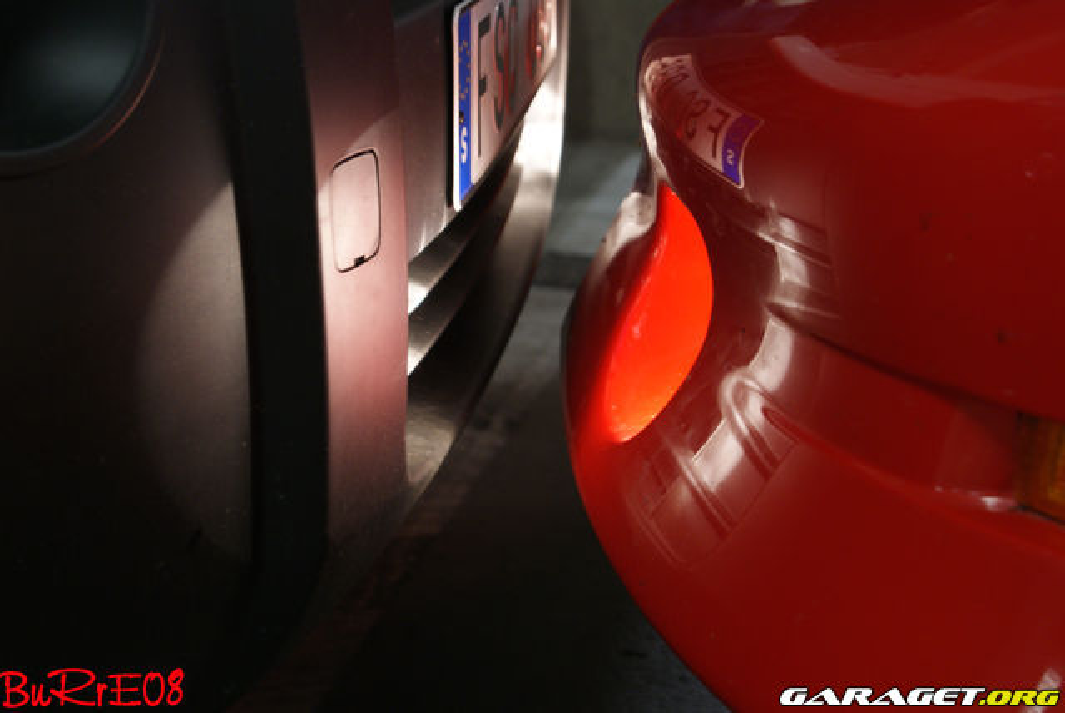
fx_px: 2443
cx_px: 532
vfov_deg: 16.6
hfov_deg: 24.6
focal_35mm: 82
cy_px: 356
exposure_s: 1/5
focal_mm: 55
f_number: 5.6
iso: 400
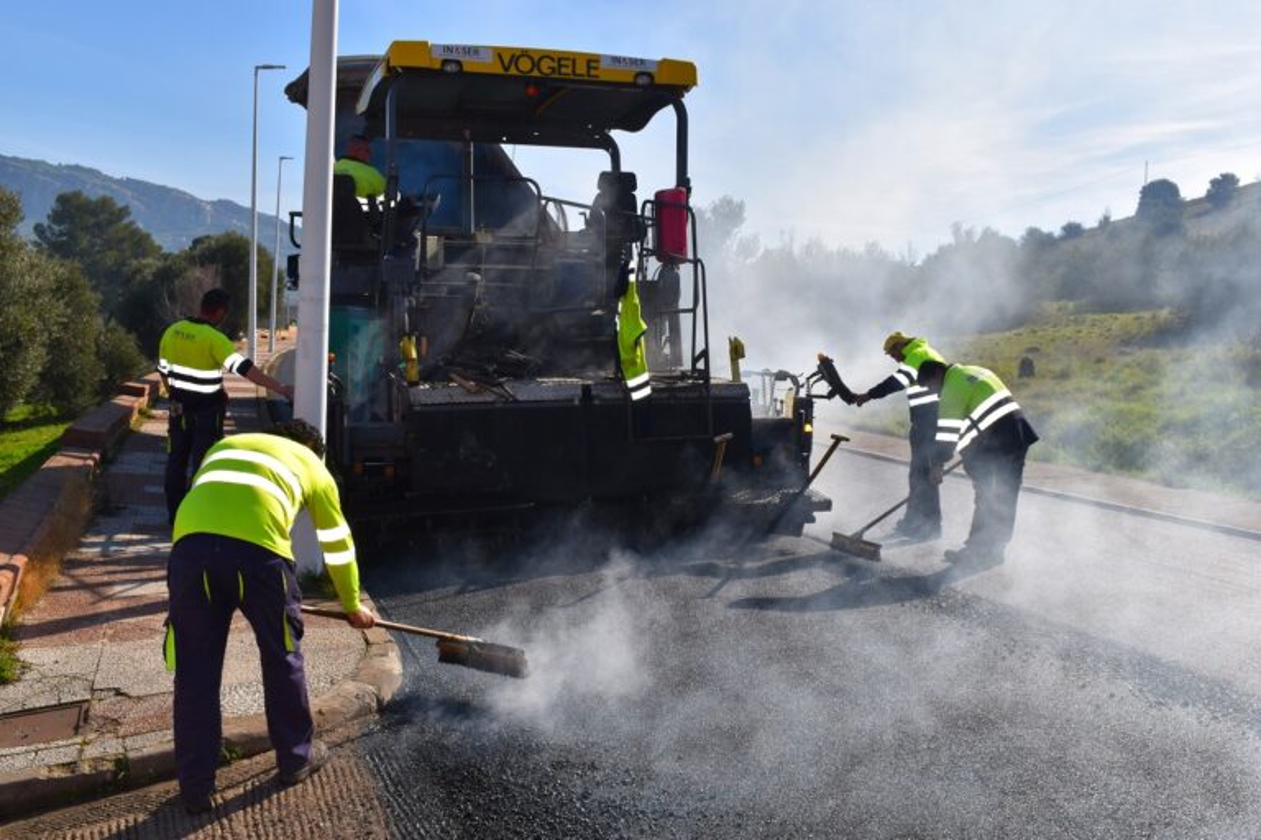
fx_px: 1313
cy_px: 420
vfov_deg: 35.5
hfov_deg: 51.3
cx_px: 630
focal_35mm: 38
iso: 100
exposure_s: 1/200
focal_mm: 25
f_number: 13
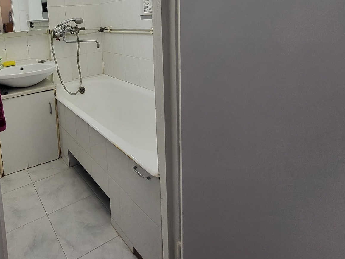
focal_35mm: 23
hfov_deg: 68.2
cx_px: 79
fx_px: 229
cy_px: 38
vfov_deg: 53.3
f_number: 2.2
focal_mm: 1.74
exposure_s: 1/50
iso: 125
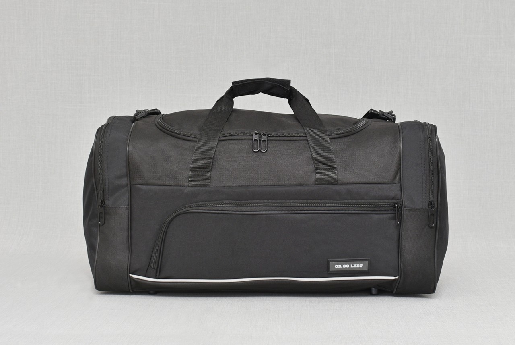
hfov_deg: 42.3
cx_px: 258
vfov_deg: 29.0
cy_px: 172
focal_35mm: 46
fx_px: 666
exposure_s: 1/60
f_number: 5.6
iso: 100
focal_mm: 31
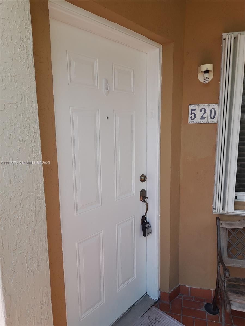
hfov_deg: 54.9
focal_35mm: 25
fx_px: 236
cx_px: 122
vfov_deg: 69.4
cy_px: 163
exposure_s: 1/126
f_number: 2
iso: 20
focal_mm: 4.6
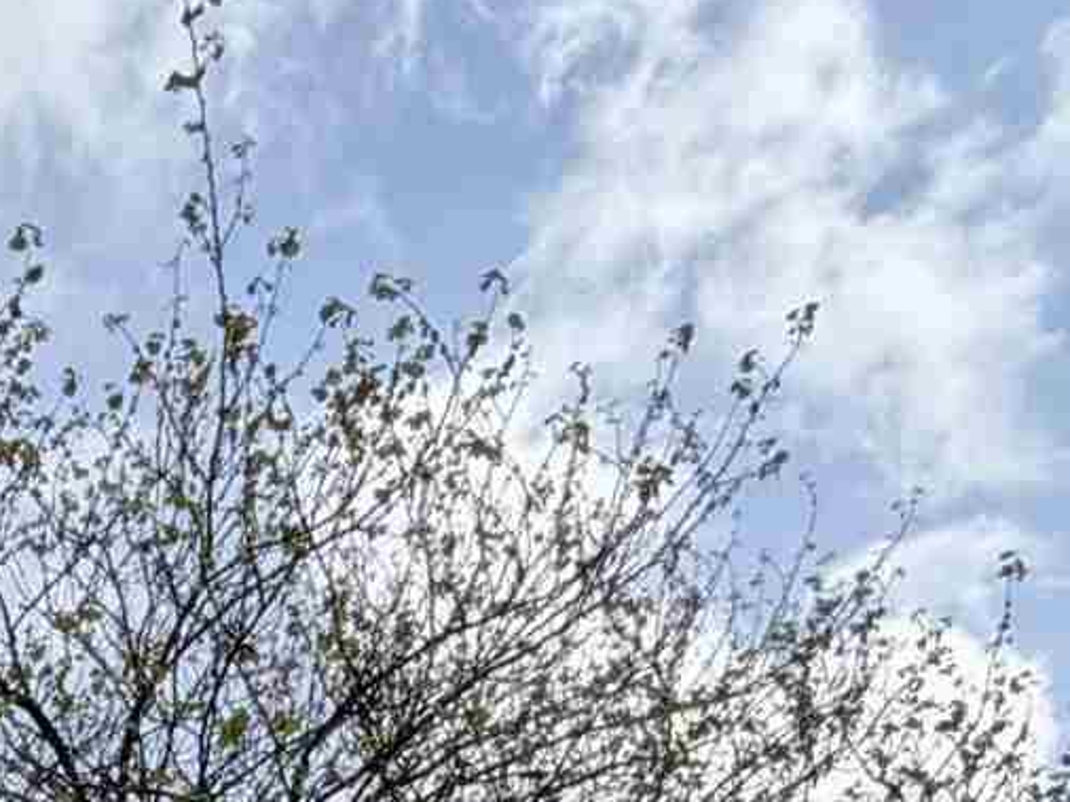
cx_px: -419
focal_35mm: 85
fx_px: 2626
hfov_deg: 20.5
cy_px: 2156
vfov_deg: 12.1
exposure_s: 1/770
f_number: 2.2
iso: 20
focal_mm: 2.22
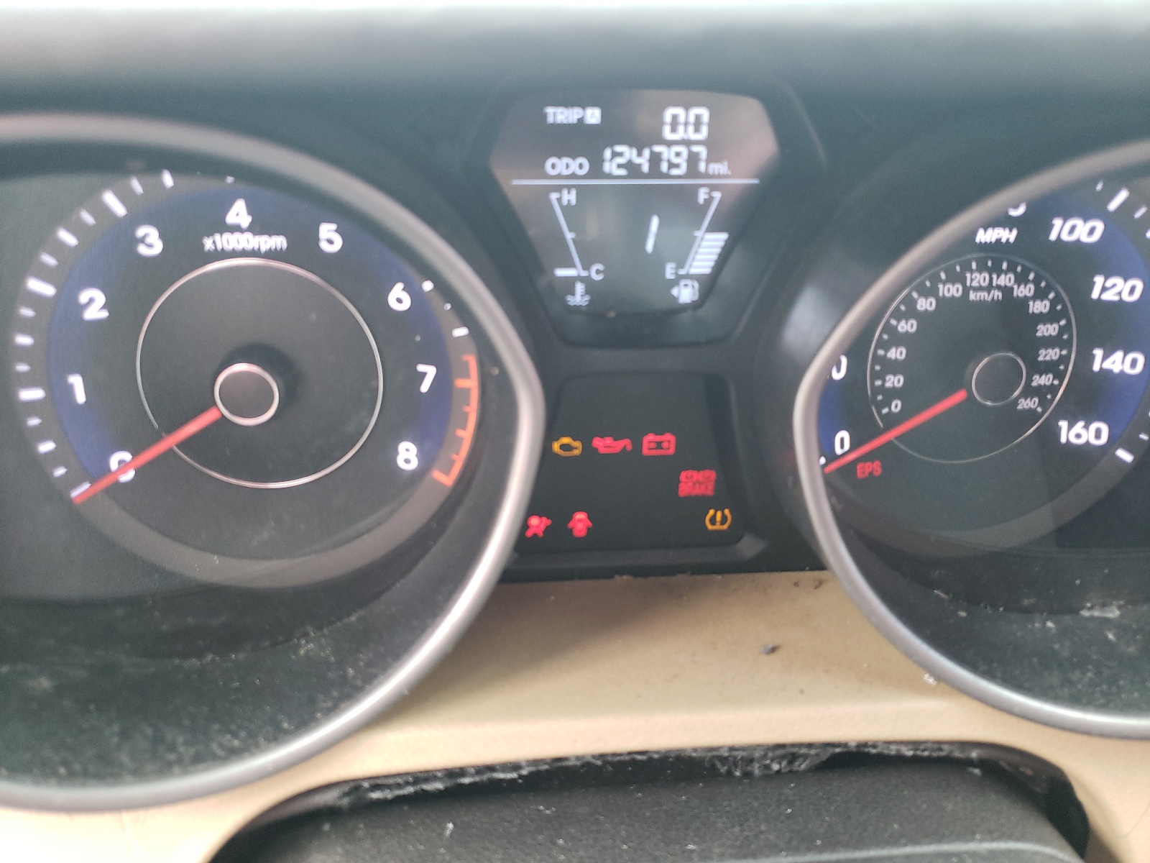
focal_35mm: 26
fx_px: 864
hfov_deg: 67.3
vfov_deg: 53.1
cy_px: 432
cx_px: 575
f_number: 1.5
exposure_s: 1/60.2
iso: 128
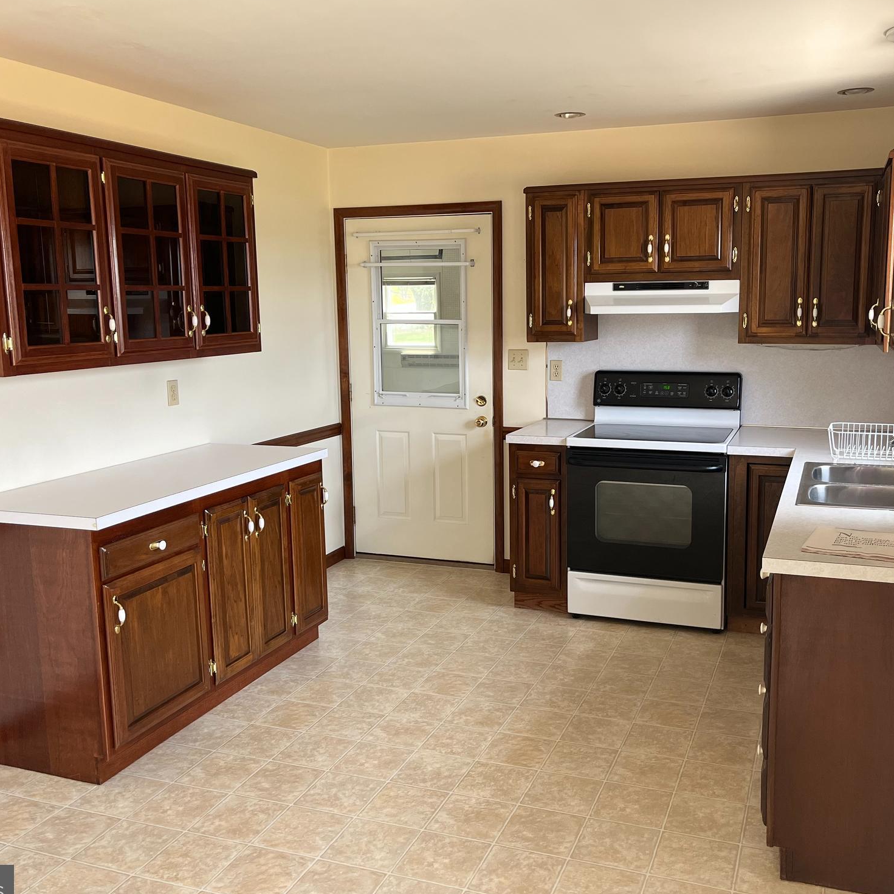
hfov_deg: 51.0
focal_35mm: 32
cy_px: 448
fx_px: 935
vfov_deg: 51.1
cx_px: 484
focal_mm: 5.1
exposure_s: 1/121
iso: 100
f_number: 1.6
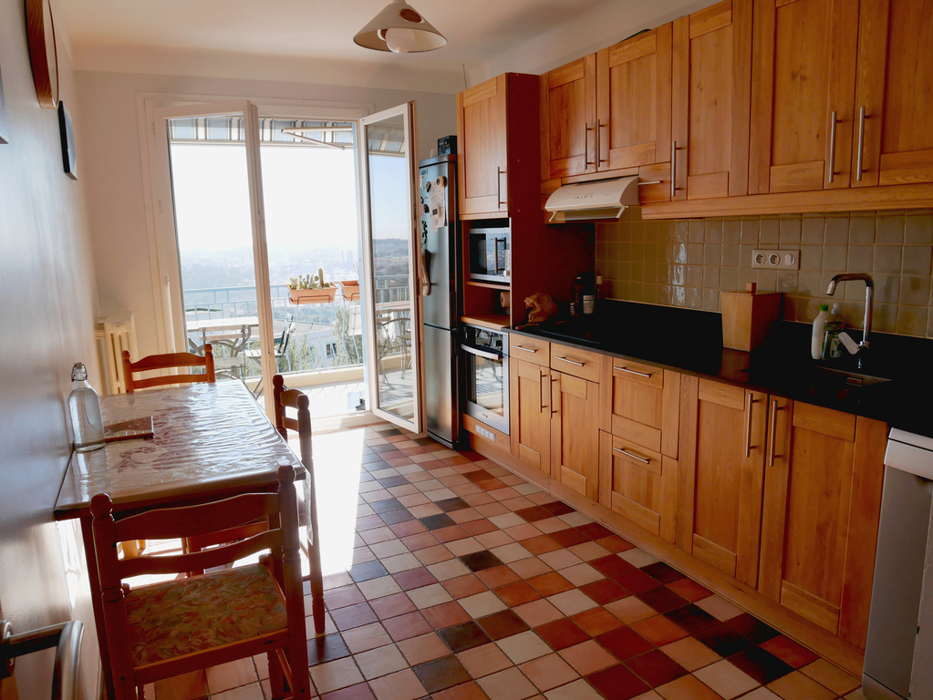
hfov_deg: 71.6
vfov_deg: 56.8
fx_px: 647
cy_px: 350
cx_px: 466
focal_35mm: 24
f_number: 5
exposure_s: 1/200
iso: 200
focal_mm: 12
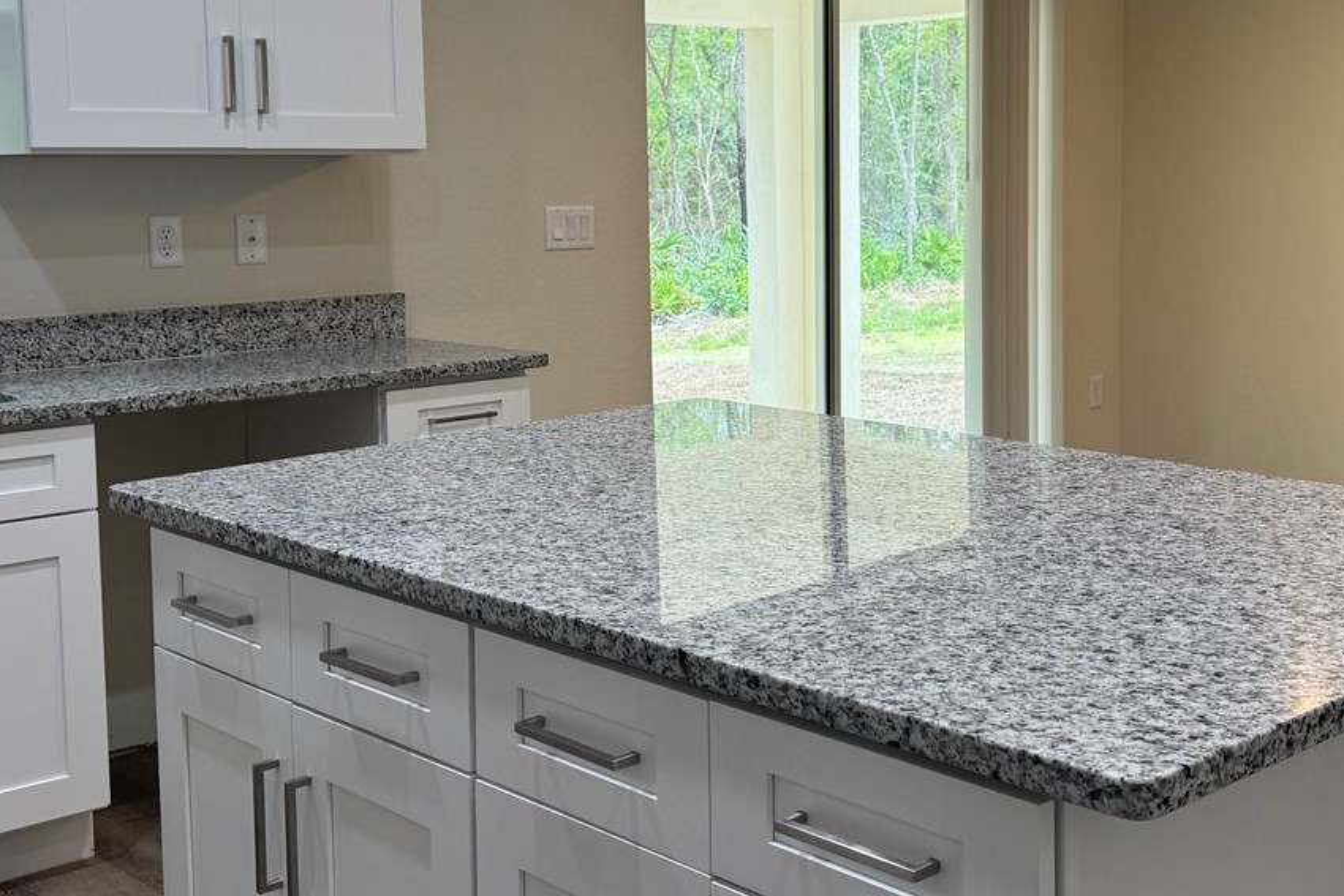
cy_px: 302
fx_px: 1755
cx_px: 797
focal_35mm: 47
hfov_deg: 41.7
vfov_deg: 28.5
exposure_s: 1/120
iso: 100
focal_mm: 6.76
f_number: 1.78
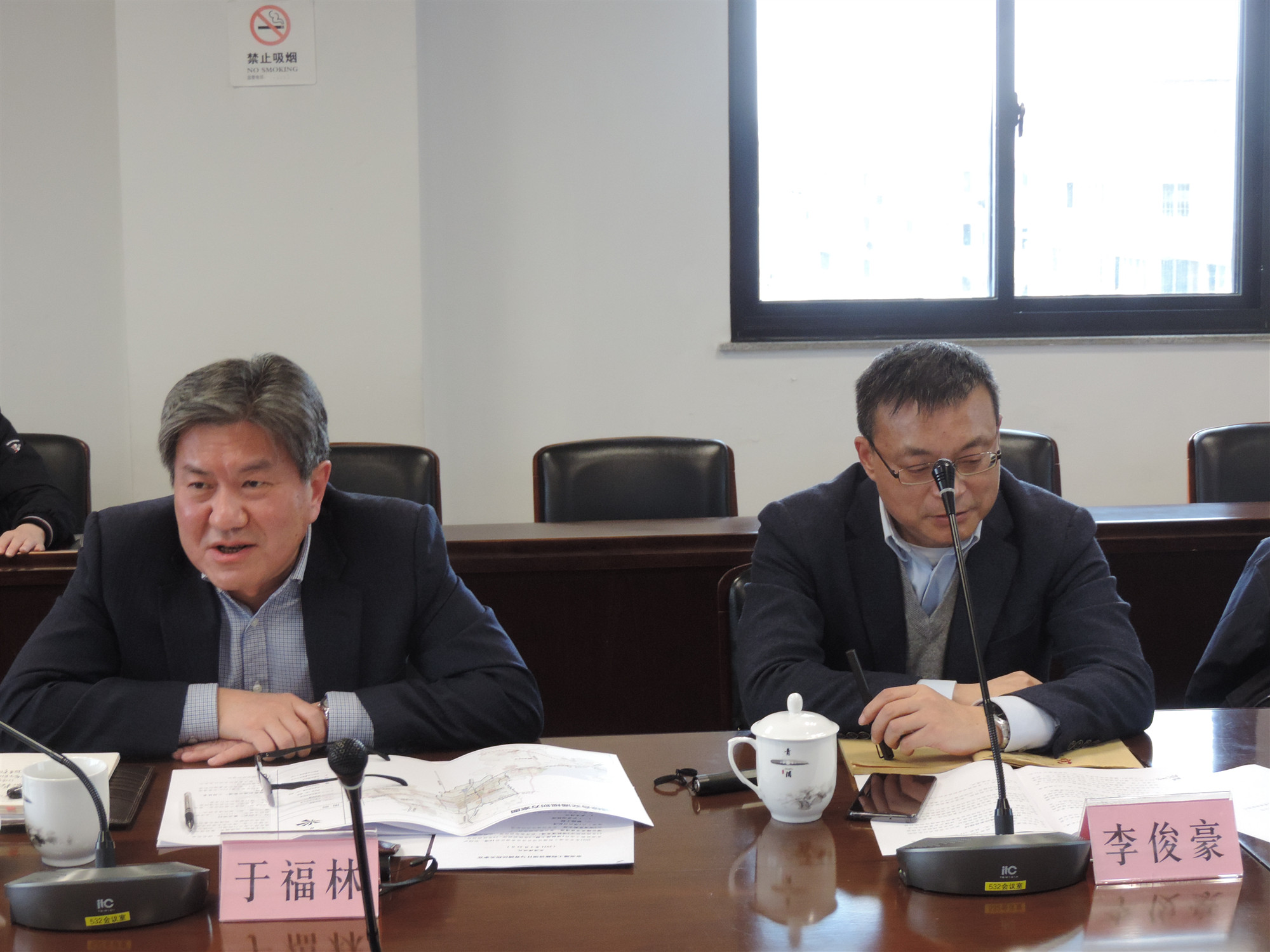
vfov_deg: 24.4
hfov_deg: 32.2
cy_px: 476
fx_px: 2201
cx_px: 635
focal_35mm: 60
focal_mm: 10.7
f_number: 3.7
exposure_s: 1/30
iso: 400
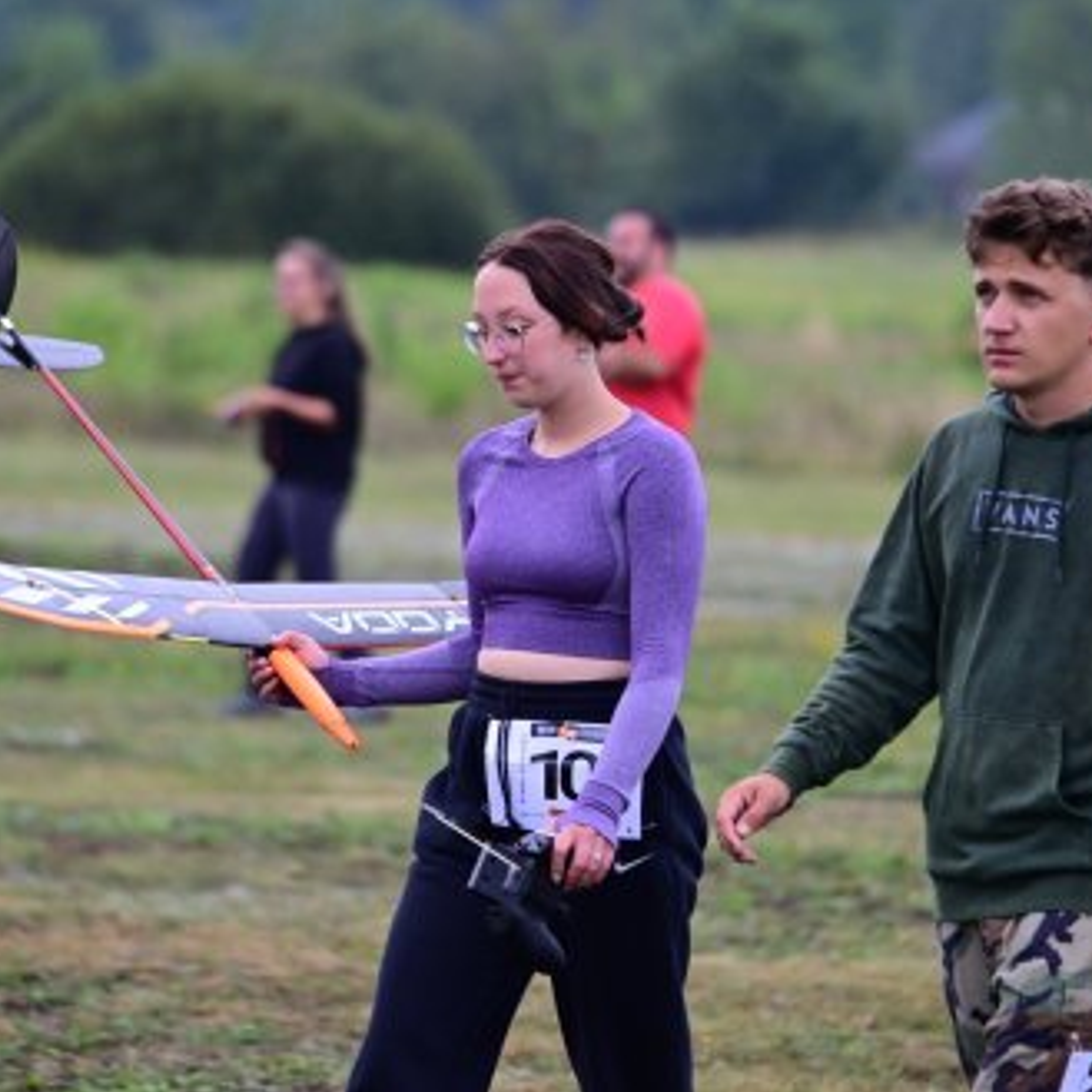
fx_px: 13277
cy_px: 544
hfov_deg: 4.7
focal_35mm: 372
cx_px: 586
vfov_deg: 4.7
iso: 1600
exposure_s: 1/1600
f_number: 6
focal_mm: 290
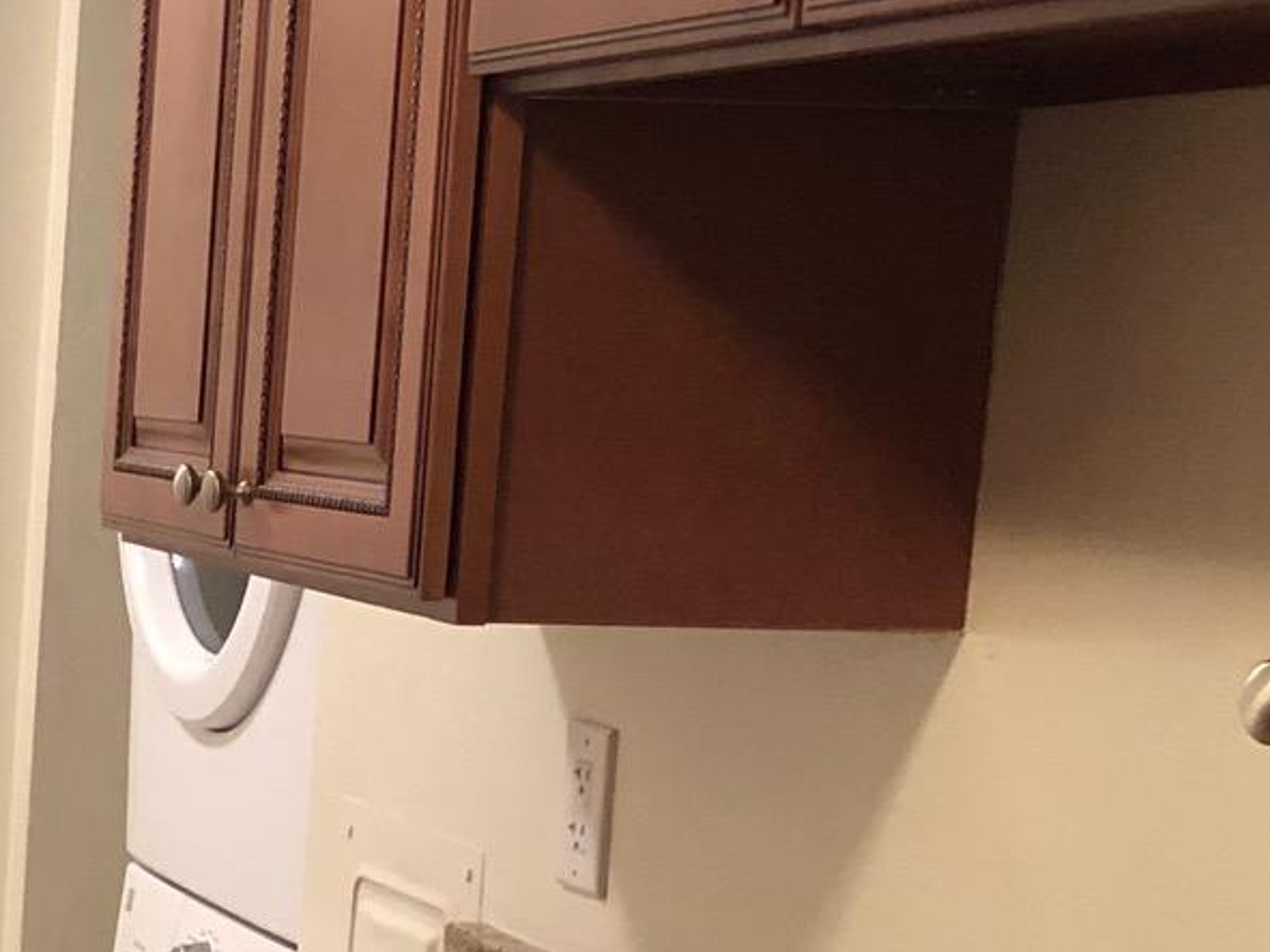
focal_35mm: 97
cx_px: -864
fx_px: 3558
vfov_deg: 15.1
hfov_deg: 17.3
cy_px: 825
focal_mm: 4
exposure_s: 1/13
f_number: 1.8
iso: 100
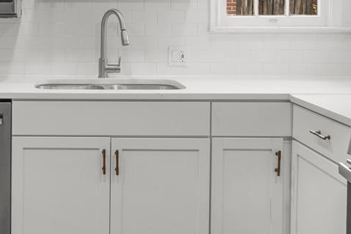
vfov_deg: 25.9
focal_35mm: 51
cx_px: 49
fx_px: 497
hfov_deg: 36.9
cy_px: 37
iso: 250
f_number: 9
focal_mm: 24
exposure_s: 1/15
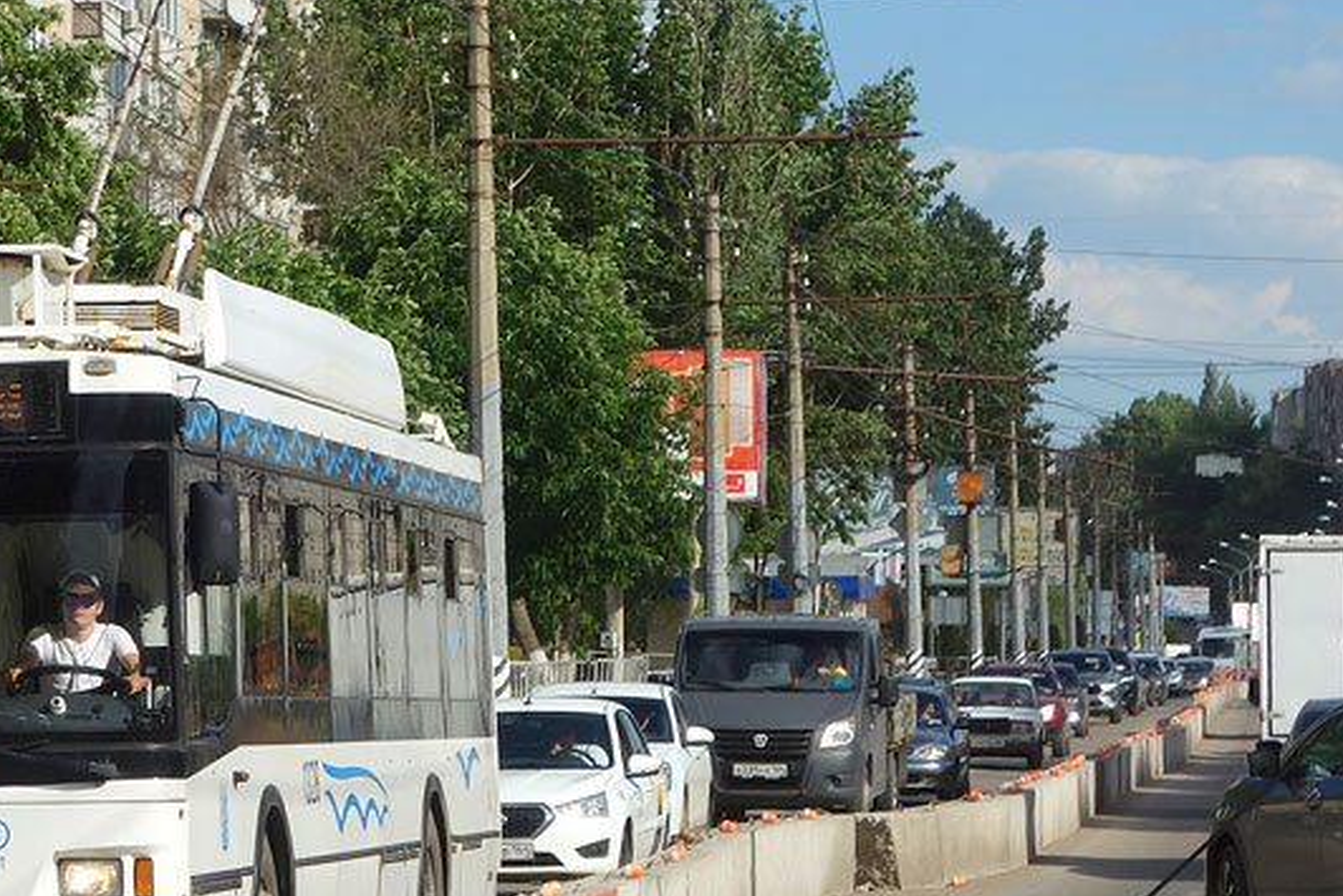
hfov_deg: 11.5
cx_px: -129
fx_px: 6567
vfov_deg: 7.8
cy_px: 255
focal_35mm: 176
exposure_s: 1/500
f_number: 7.1
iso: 125
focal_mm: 28.84
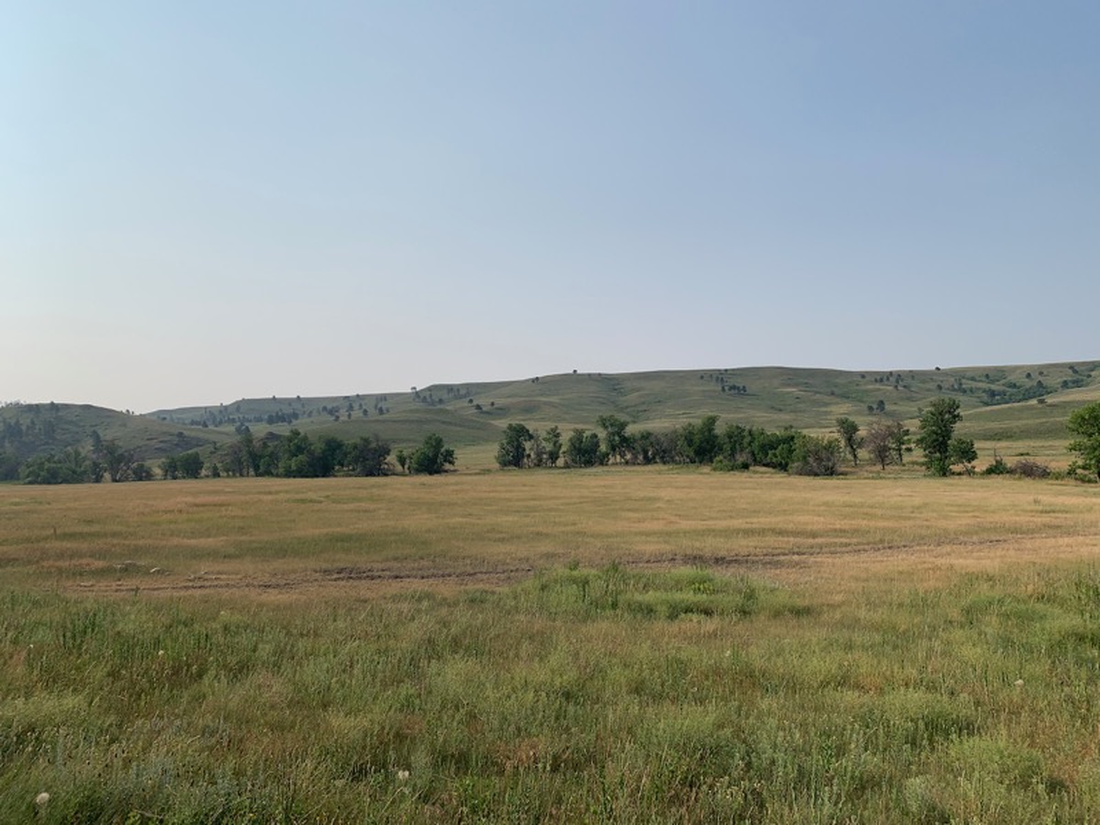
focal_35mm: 26
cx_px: 550
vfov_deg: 53.1
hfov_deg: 67.3
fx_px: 826
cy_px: 412
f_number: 1.8
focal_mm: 4.25
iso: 25
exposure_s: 1/4902
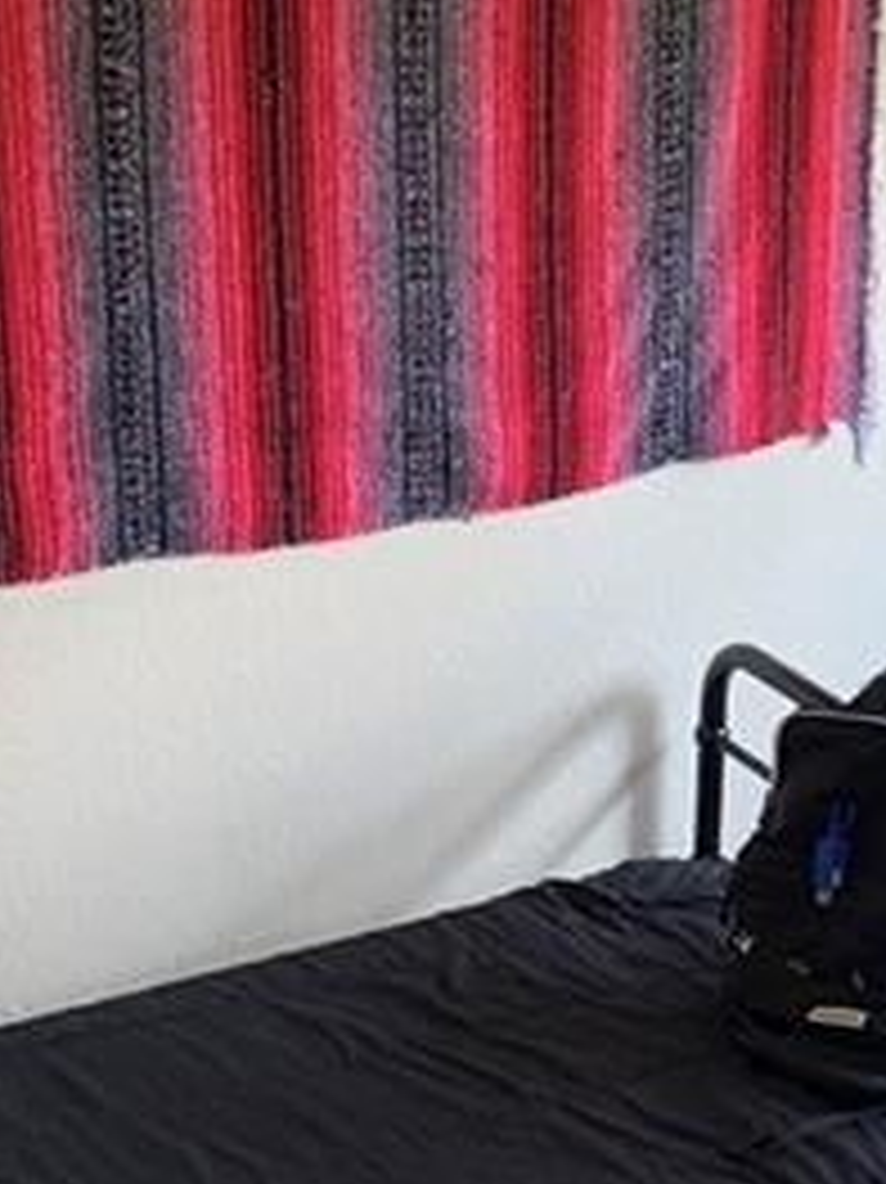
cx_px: 1075
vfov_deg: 25.7
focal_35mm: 76
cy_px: 644
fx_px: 2596
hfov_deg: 18.3
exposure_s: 1/60
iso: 125
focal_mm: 4.25
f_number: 1.8
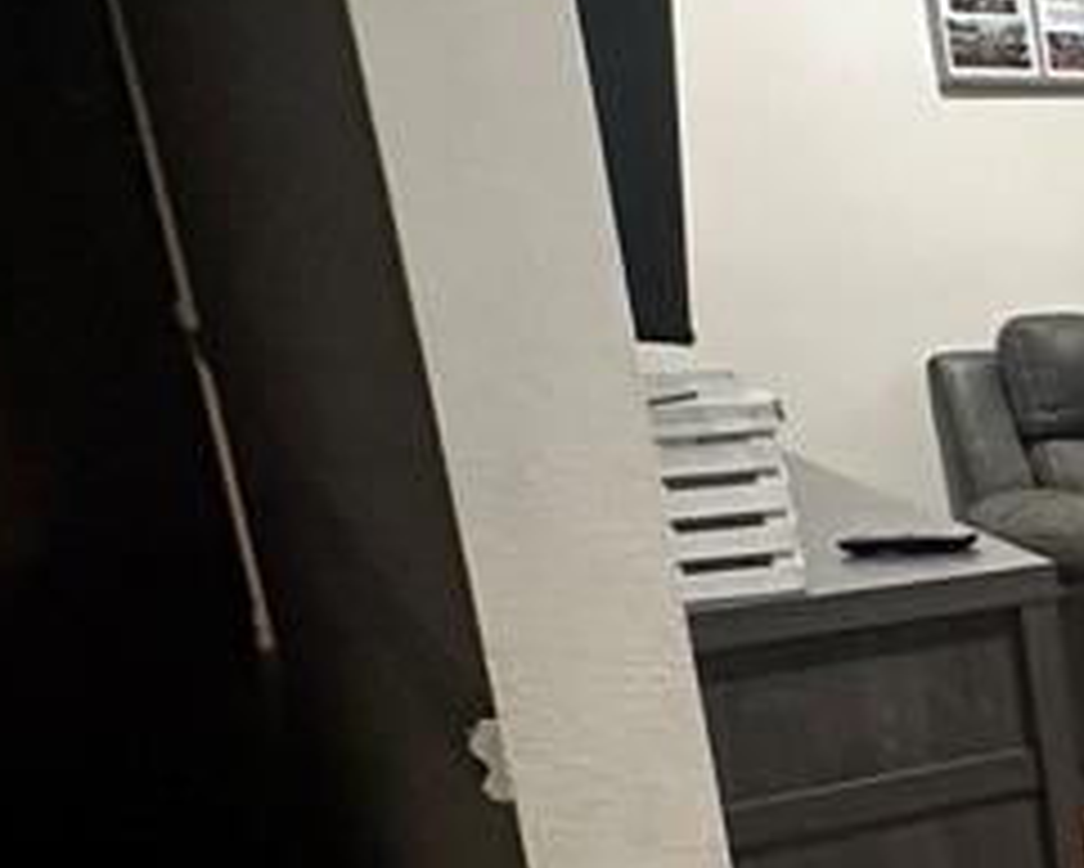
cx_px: 2244
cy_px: 589
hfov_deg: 18.4
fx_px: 1862
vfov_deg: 26.1
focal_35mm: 58
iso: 1000
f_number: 2.2
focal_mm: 2.22
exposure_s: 1/60
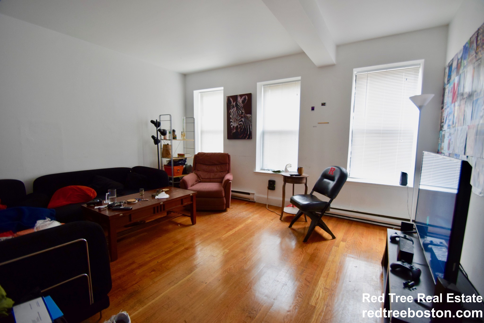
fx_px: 202
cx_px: 242
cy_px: 162
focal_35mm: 15
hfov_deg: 100.4
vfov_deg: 77.3
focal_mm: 10
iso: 800
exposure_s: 1/60
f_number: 3.5
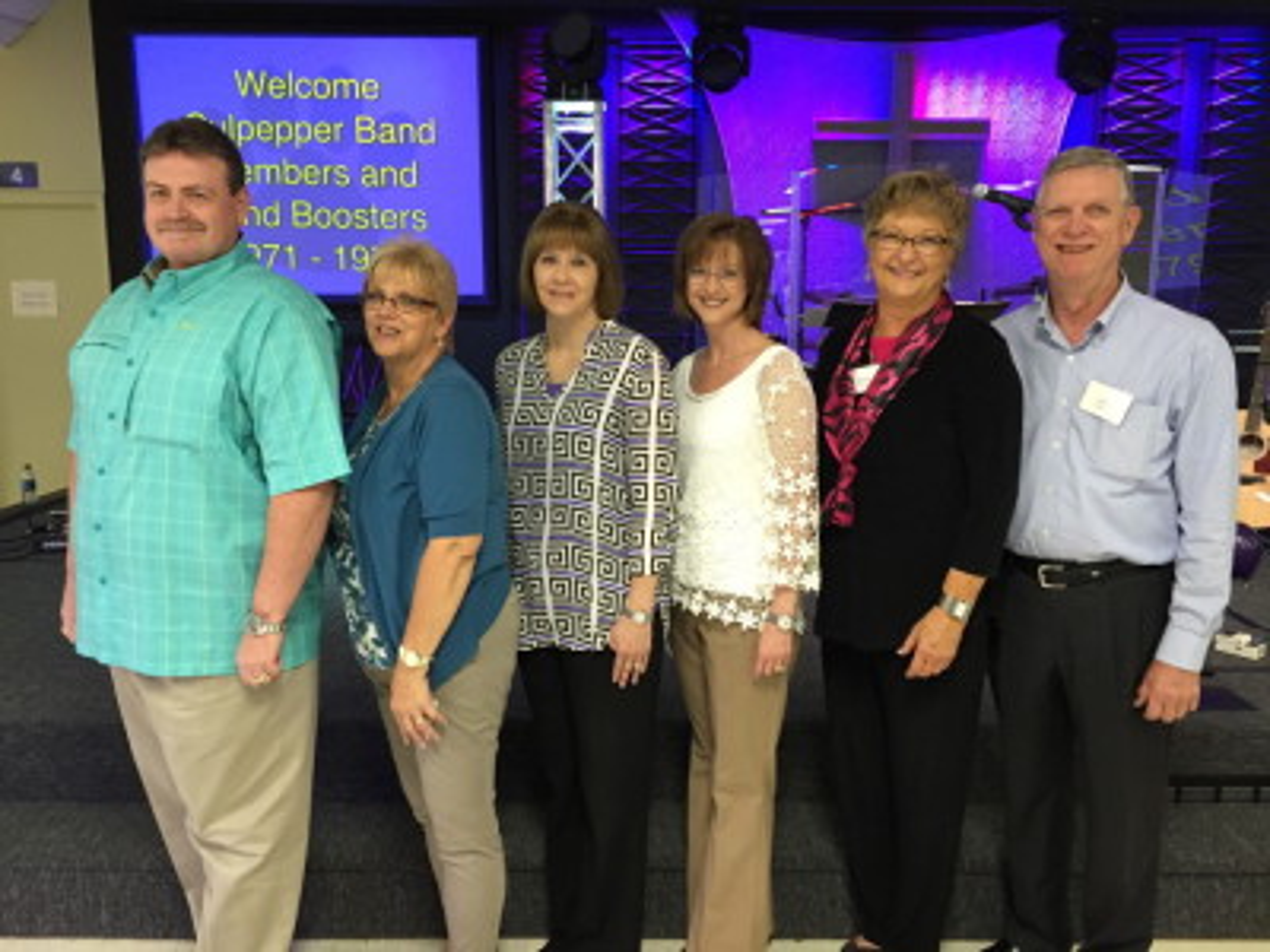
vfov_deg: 48.2
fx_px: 1064
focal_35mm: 29
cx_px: 635
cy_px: 476
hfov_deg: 61.7
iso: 160
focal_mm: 4.15
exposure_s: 1/30
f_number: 2.2
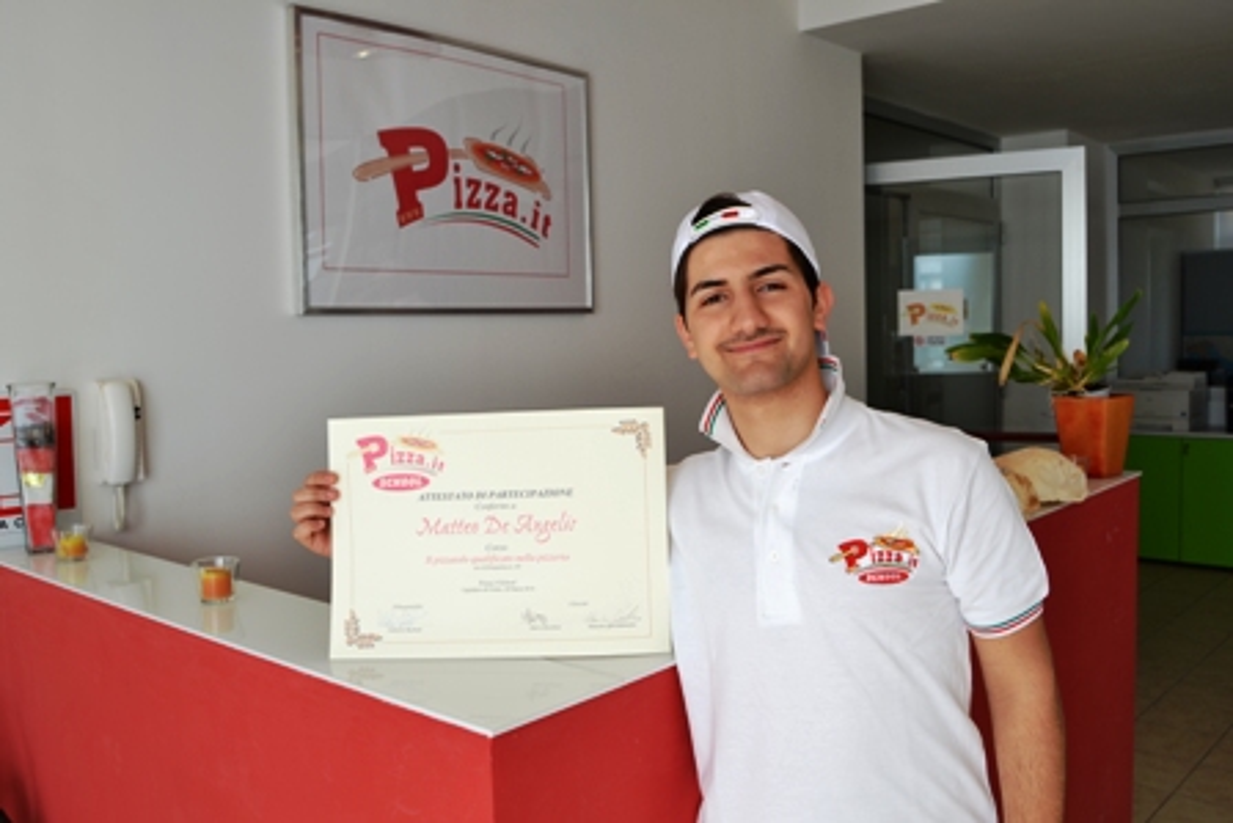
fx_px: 1028
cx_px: 616
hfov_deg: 61.9
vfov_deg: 43.6
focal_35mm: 30
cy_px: 412
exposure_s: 1/80
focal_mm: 20
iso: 100
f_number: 6.3
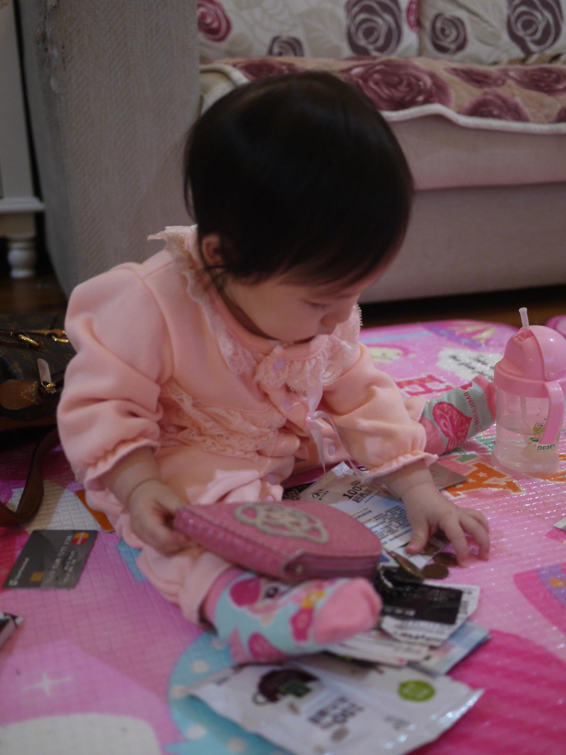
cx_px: 283
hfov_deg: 36.0
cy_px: 378
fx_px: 872
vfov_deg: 46.8
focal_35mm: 40
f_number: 1.7
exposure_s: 1/60
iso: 500
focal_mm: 20
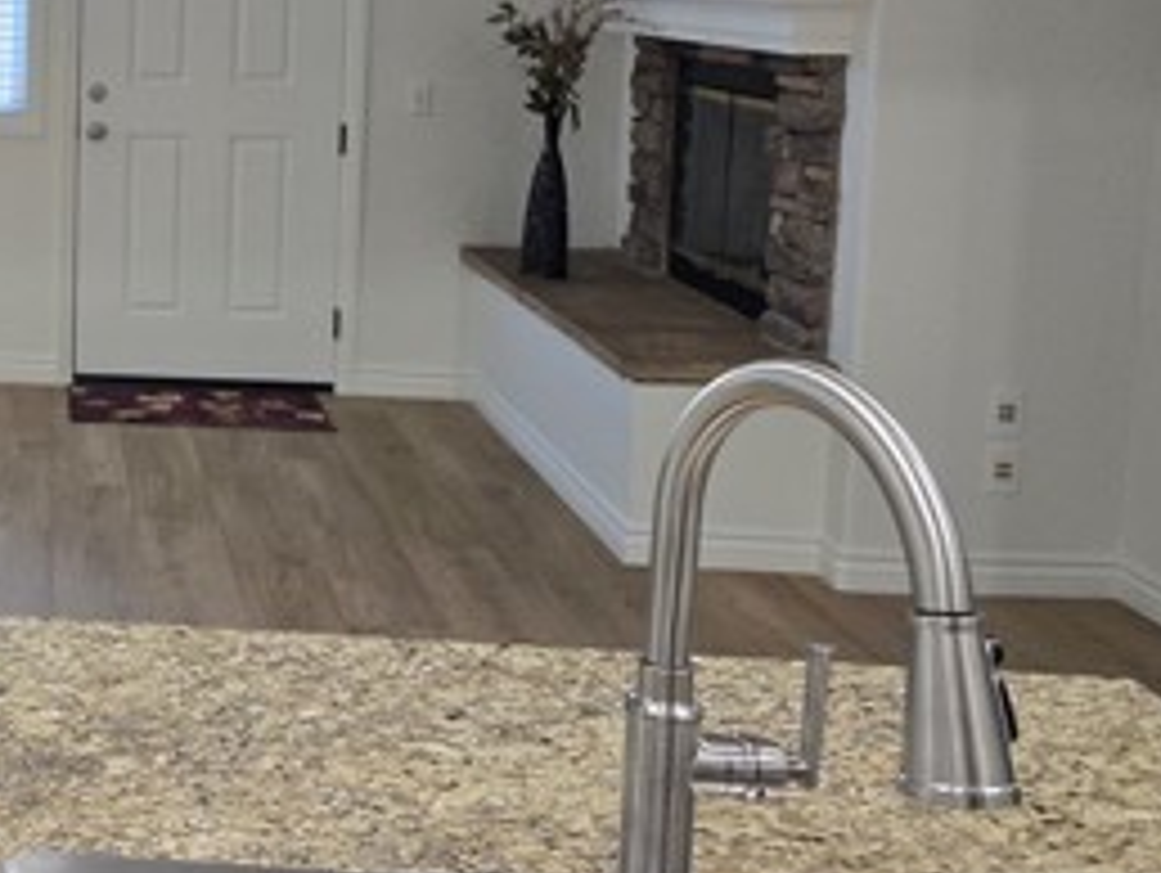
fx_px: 1914
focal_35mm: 57
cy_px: 140
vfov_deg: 25.1
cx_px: -238
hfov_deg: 29.1
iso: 250
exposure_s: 1/120
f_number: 1.7
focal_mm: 6.3
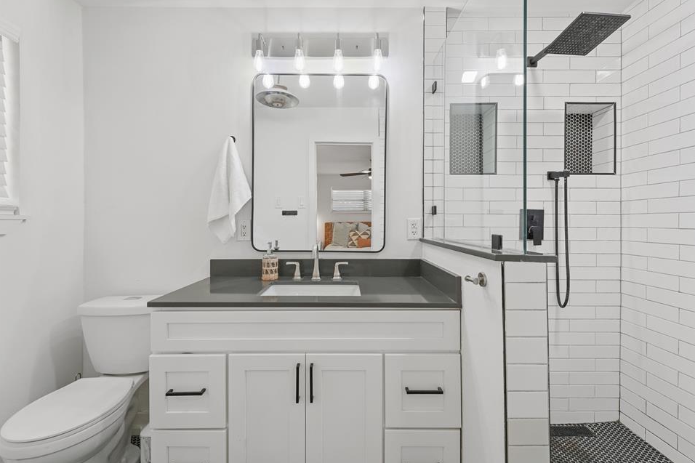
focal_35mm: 15
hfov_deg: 100.4
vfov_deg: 77.3
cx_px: 345
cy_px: 230
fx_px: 290
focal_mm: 14
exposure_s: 1/10
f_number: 9
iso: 500
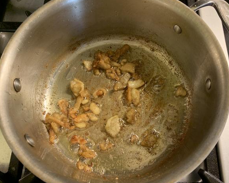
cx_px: 123
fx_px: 190
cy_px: 91
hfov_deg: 62.1
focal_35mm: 28
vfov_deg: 51.5
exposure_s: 1/60
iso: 400
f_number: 1.8
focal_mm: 4.25
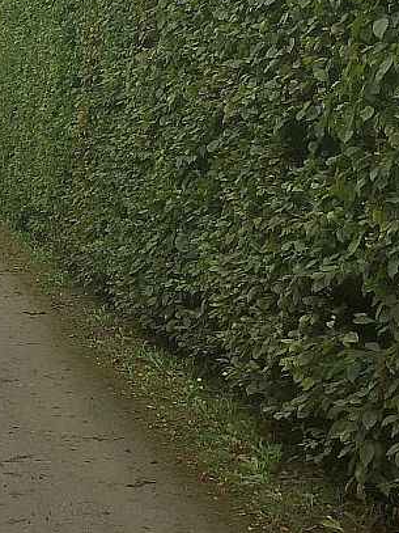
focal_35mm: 76
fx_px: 1169
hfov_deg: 18.3
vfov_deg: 25.4
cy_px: 134
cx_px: -95
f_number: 2.2
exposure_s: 1/791
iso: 32
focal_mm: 4.15
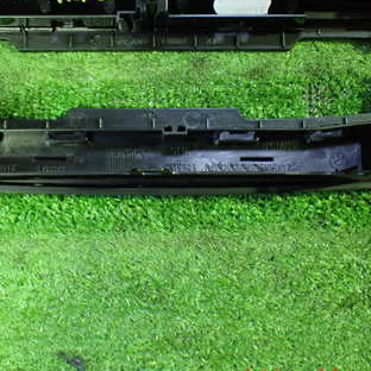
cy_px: 128
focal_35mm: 51
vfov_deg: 33.2
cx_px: 157
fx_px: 618
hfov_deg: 33.3
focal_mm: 5.4
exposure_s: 1/30
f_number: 2.3
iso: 1000
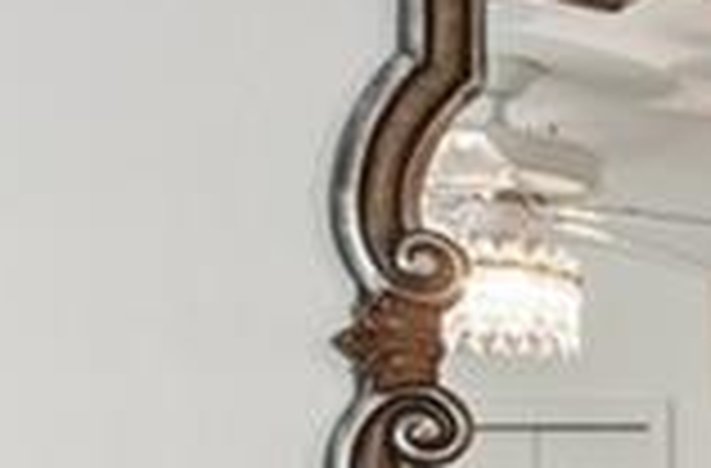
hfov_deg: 12.1
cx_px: 1998
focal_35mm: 107
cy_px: 857
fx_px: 2110
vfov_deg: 11.7
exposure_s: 1/2.5
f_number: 8
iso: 200
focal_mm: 11
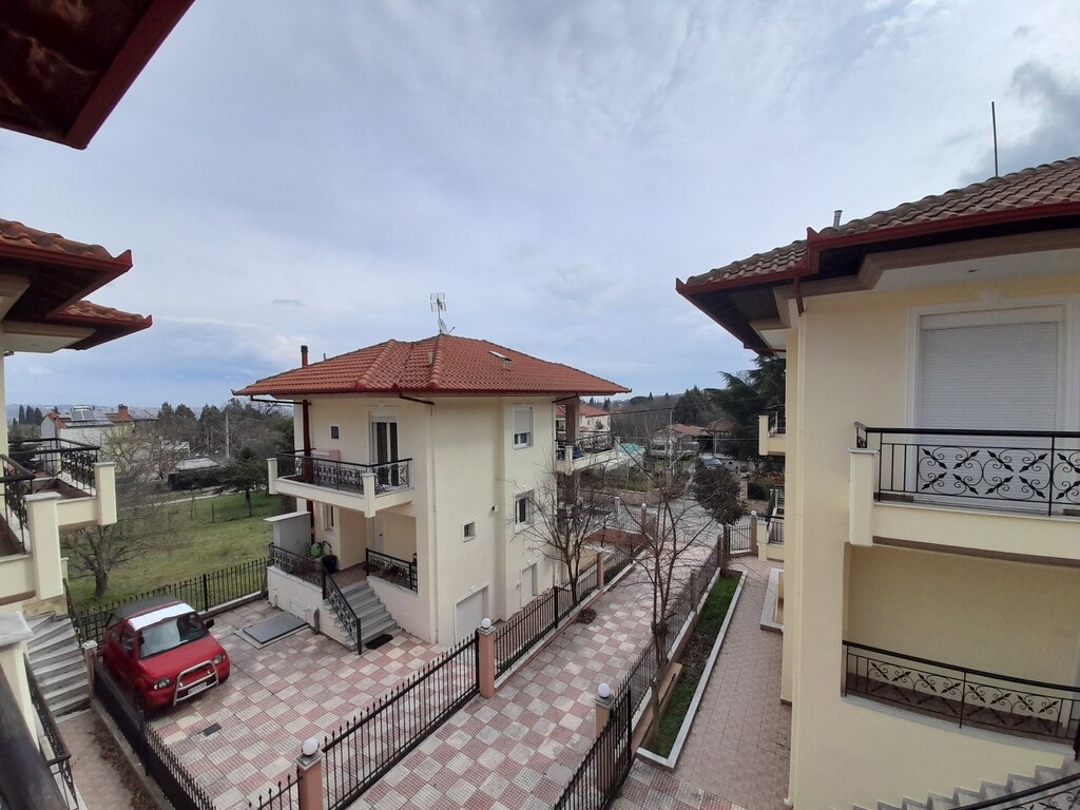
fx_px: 406
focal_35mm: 13
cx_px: 540
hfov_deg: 106.2
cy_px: 405
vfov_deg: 89.9
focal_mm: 1.42
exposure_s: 1/2119
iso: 40
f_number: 2.2
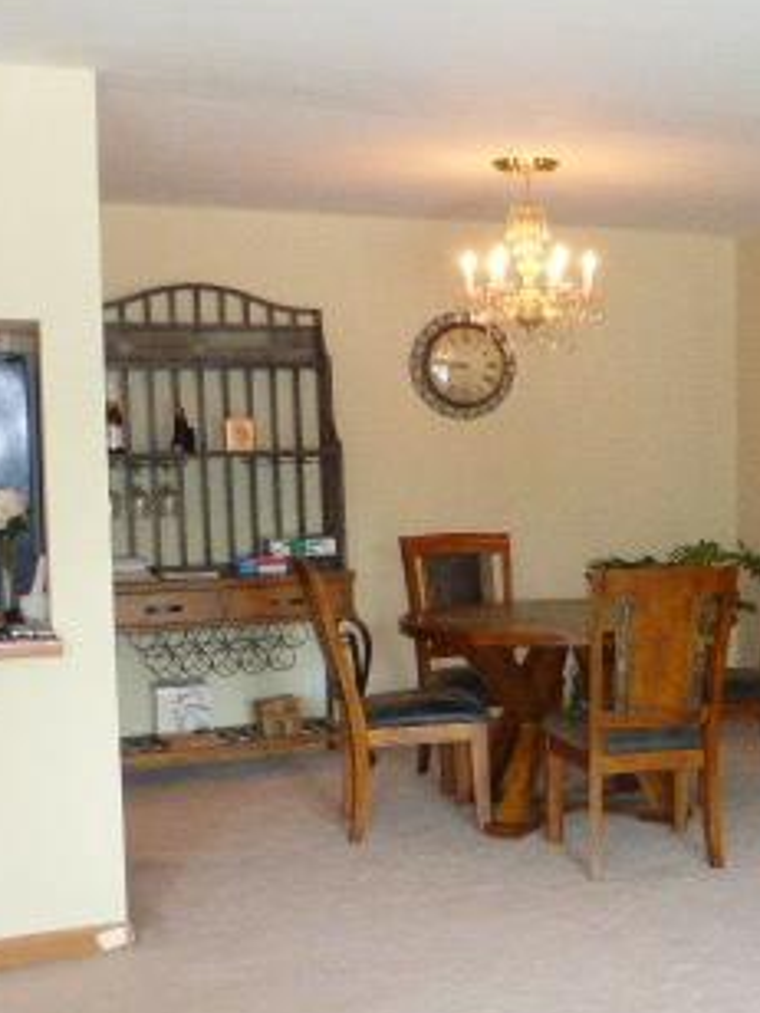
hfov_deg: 26.5
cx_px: 767
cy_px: 539
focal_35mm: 52
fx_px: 1522
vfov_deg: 36.8
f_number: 3.3
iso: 800
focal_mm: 4.3
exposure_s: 1/60
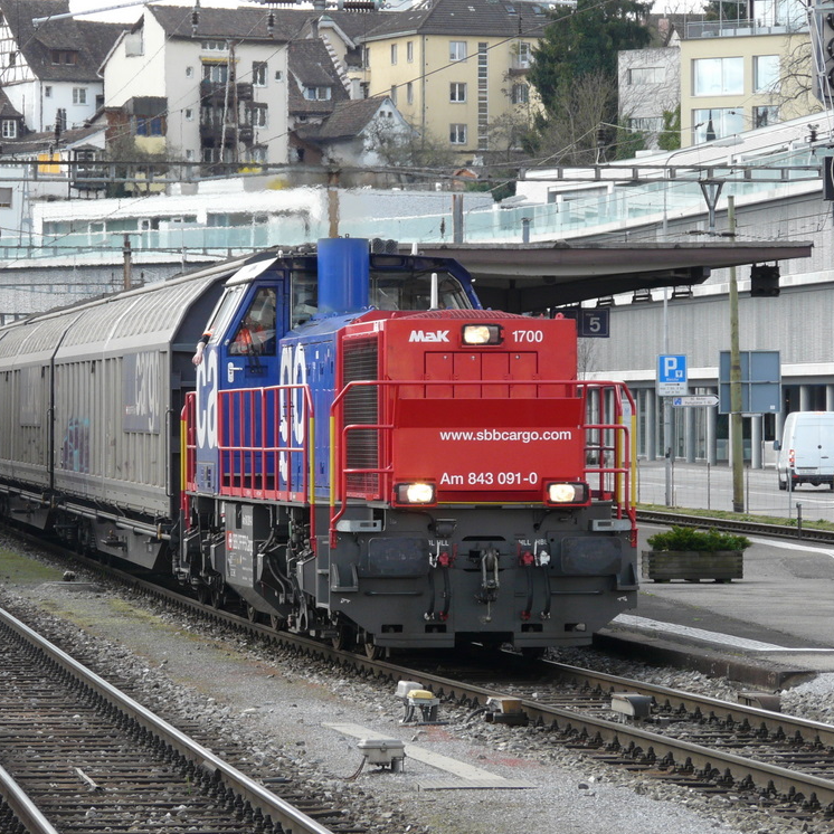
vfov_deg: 8.8
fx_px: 5424
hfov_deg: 8.8
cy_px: 417
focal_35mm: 199
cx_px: 368
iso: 100
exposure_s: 1/160
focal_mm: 27.6
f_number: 4
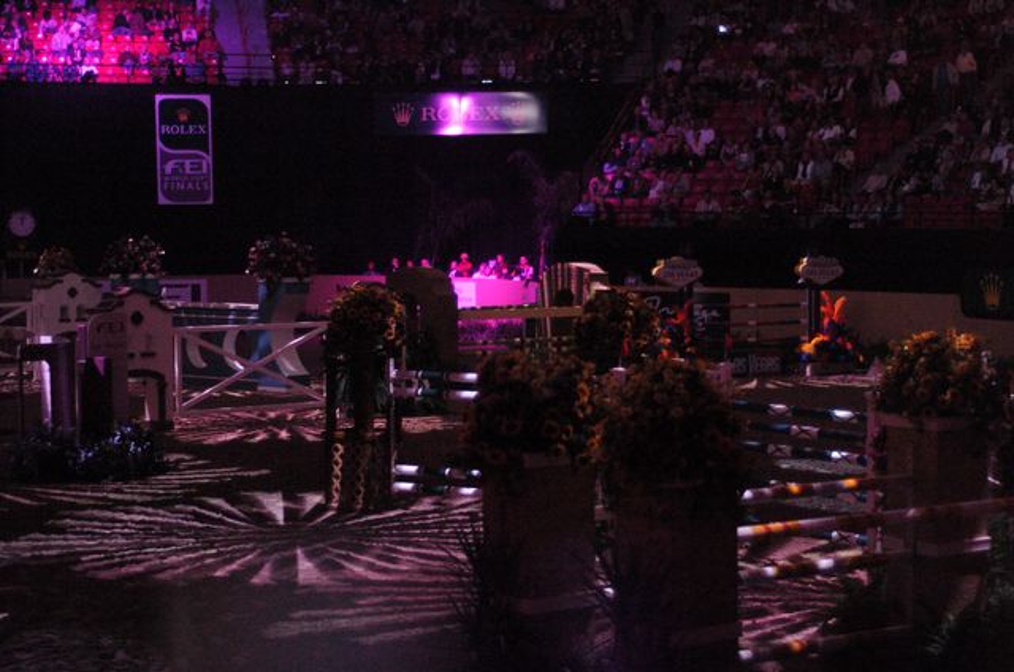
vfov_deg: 18.1
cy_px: 336
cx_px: 507
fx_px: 2108
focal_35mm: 75
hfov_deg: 27.0
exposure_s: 1/100
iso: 1600
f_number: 1.8
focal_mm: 50
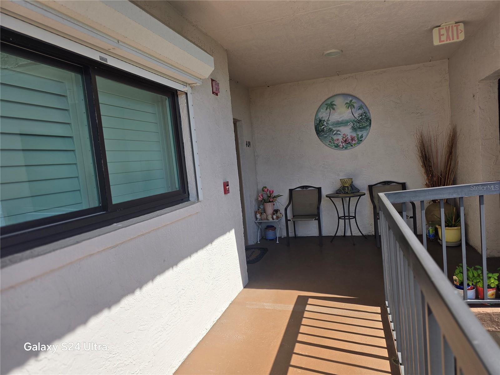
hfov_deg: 73.9
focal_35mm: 23
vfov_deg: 58.9
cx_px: 250
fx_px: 332
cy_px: 188
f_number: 1.7
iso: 12
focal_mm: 6.3
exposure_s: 1/684
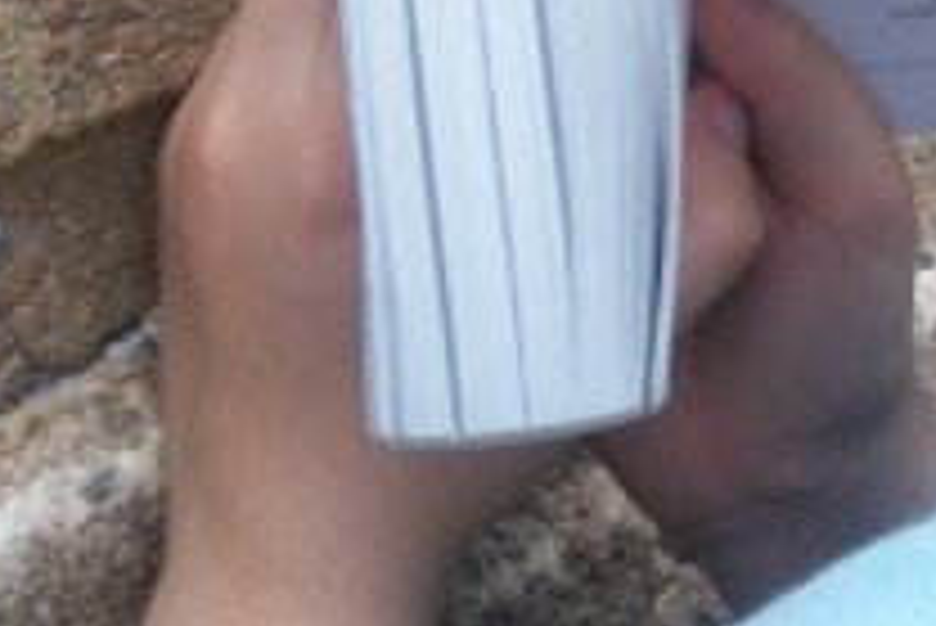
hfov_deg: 17.3
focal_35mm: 115
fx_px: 2992
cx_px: 986
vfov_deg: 11.5
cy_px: -306
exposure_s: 1/163
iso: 100
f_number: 4.5
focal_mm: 5.9
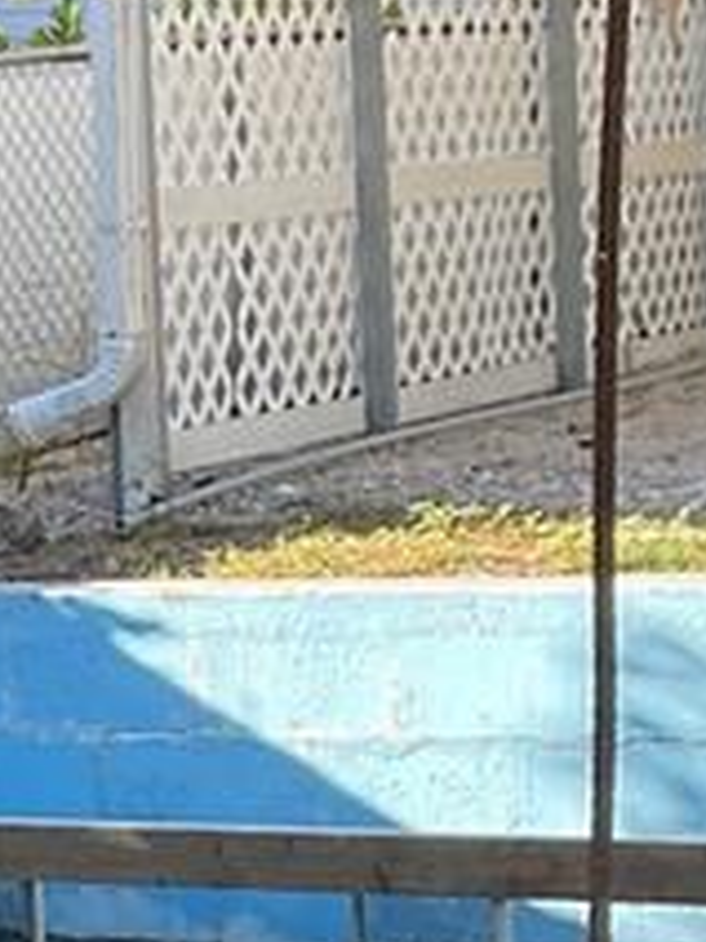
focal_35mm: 164
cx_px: -586
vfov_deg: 12.0
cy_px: 791
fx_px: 4460
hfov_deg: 8.7
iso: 16
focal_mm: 3
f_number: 1.8
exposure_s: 1/166
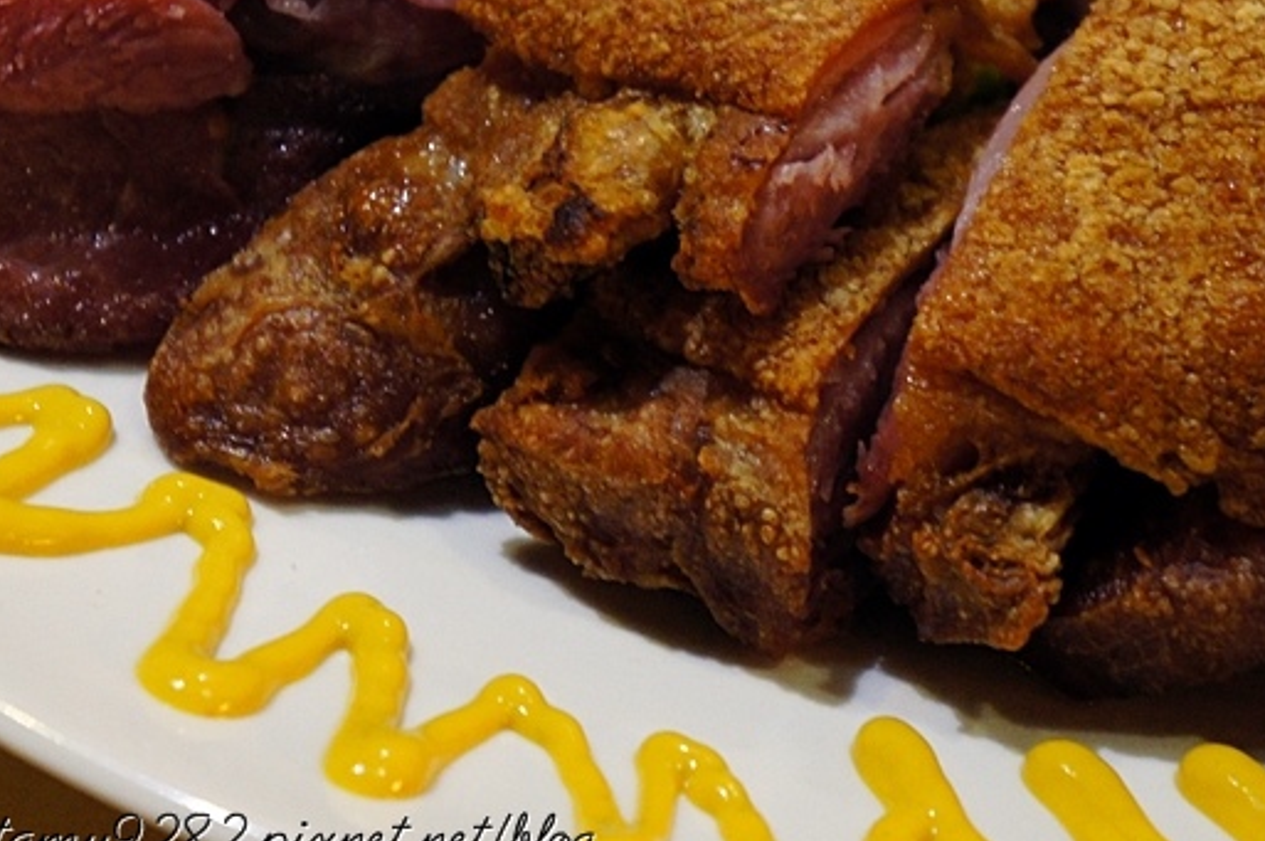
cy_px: 162
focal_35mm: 145
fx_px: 5086
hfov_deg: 14.2
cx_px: 843
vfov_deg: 9.4
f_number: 5.6
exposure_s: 1/8
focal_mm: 55
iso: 1600
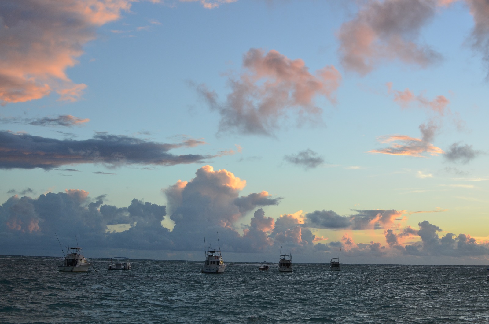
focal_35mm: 52
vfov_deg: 25.6
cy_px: 162
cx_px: 244
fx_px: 711
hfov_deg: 37.9
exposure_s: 1/125
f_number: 9
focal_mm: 35
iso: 400
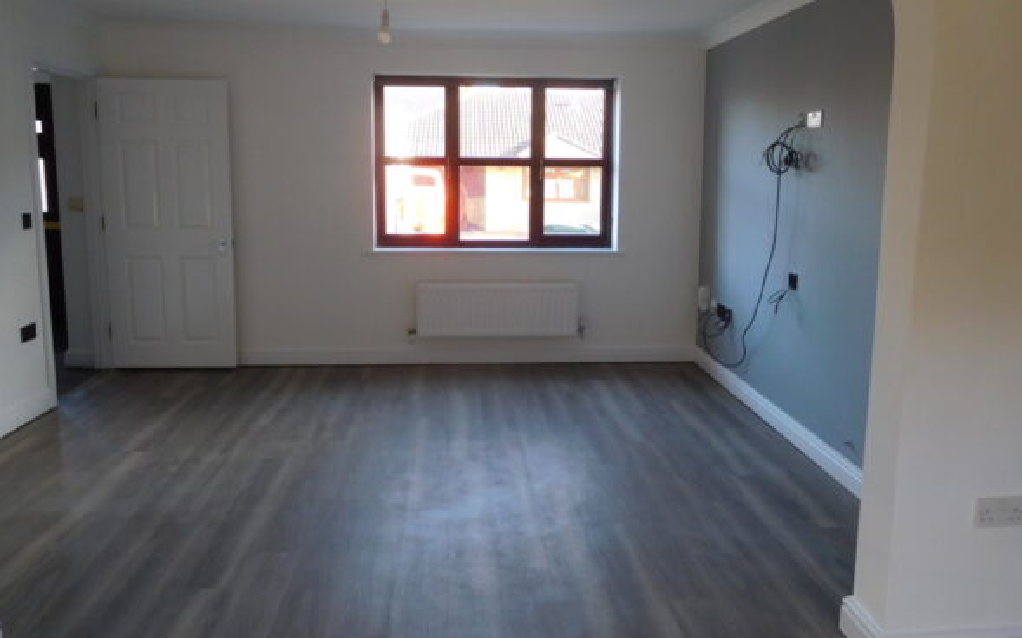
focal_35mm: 27
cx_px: 507
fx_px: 752
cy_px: 277
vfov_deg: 45.9
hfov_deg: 68.4
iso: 160
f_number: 3.4
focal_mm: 4.5
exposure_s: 1/30
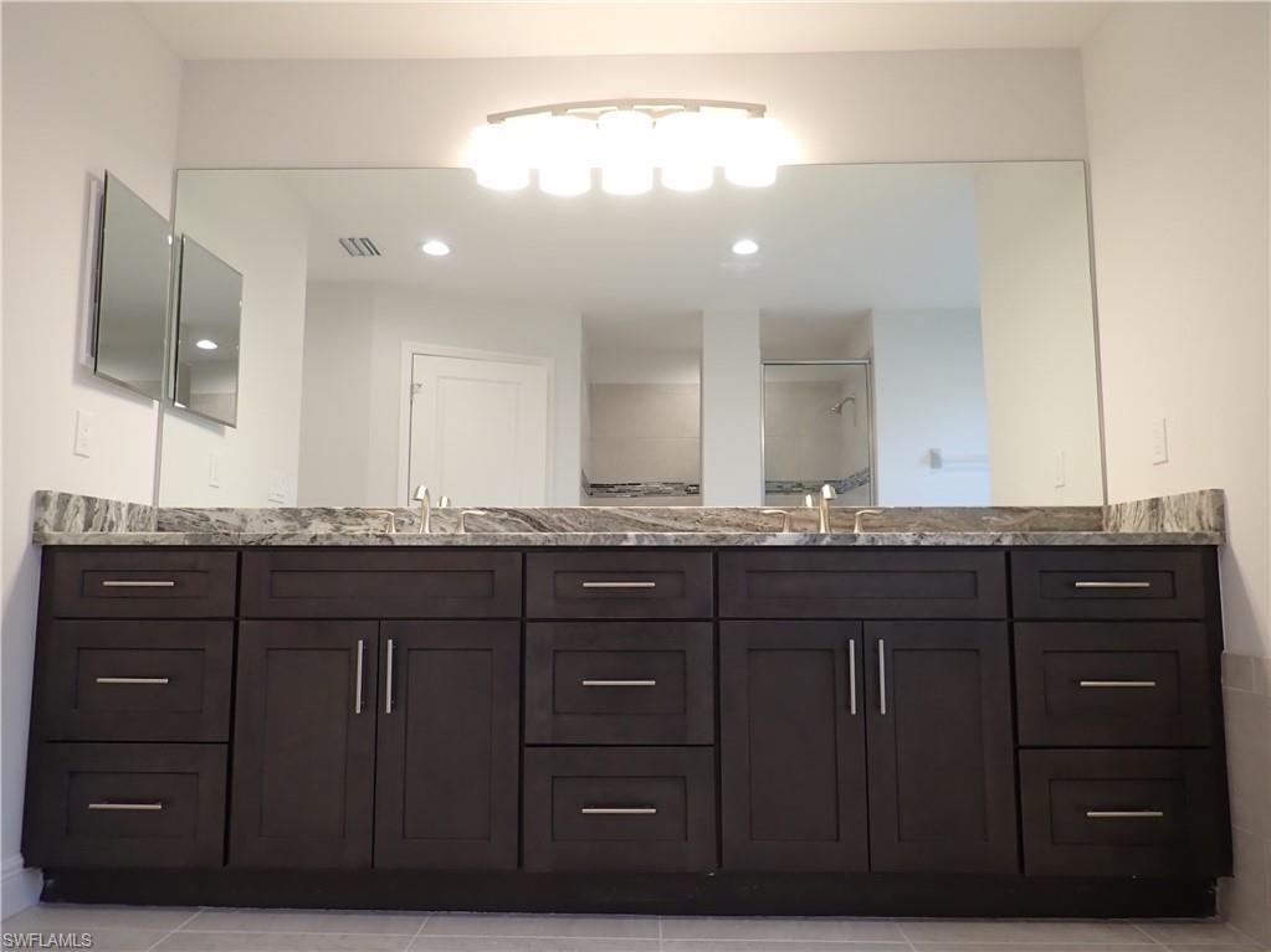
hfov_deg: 69.4
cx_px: 636
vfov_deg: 54.9
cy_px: 476
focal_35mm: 25
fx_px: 918
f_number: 2
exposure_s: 1/60
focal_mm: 4.5
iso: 125
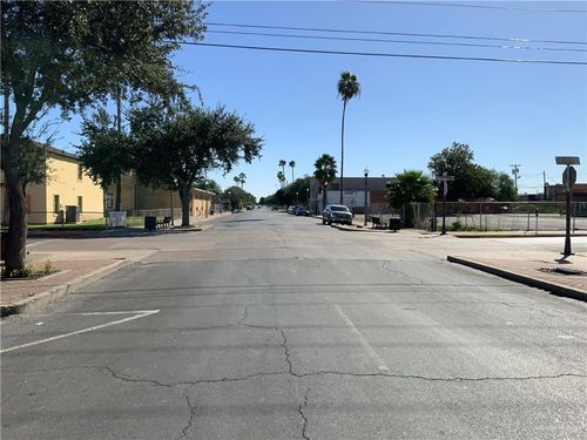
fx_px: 492
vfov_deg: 48.2
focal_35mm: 29
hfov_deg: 61.7
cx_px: 294
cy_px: 220
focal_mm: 3
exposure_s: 1/3125
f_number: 1.8
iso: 16
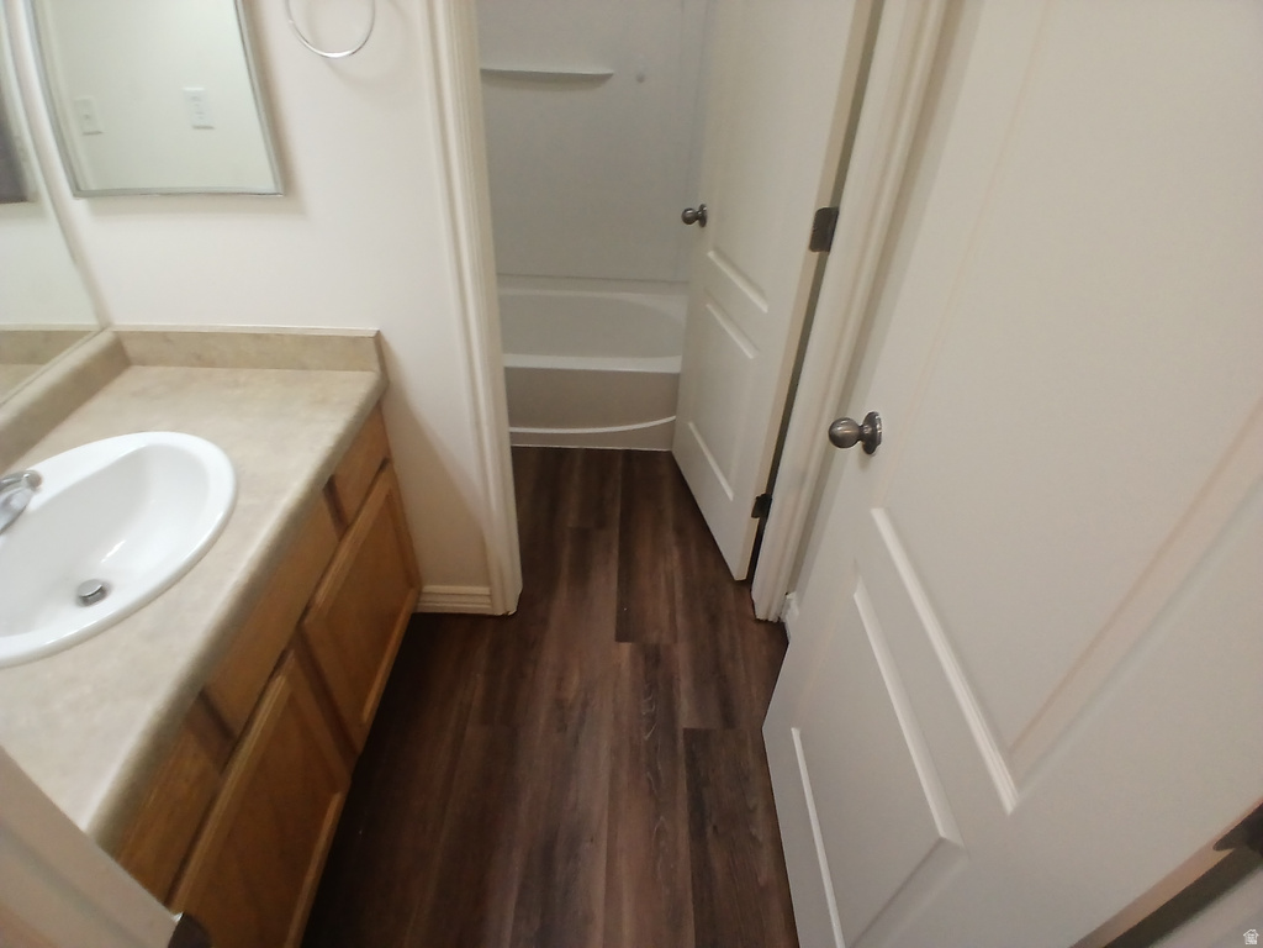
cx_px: 632
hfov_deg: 91.0
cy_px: 474
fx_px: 620
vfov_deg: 74.7
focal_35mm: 17
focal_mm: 1.4
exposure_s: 1/40
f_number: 2.2
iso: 100
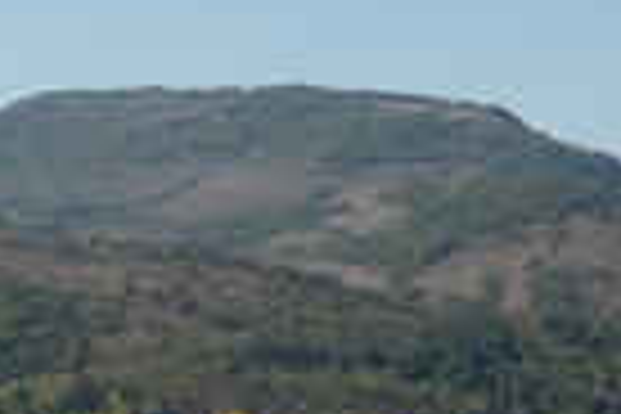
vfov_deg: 7.5
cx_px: 720
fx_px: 3070
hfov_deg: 11.4
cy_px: 734
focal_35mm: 178
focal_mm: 20.5
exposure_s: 1/350
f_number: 8
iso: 200
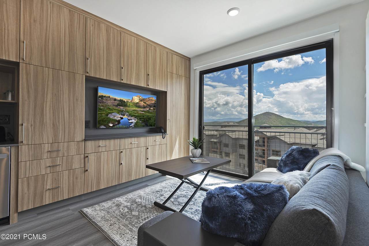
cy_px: 123
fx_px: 164
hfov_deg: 96.7
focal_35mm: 16
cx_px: 184
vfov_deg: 73.8
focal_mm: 16
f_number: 7.1
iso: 200
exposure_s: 1/30
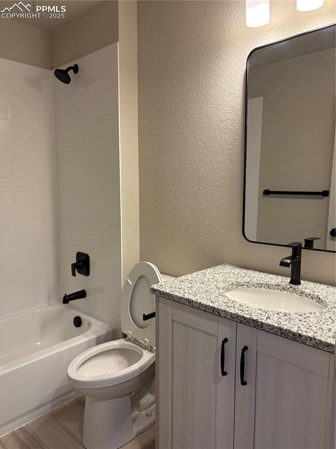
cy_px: 224
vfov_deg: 67.3
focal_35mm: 26
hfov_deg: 53.0
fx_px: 337
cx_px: 168
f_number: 1.6
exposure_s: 1/60
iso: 64
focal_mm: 5.96
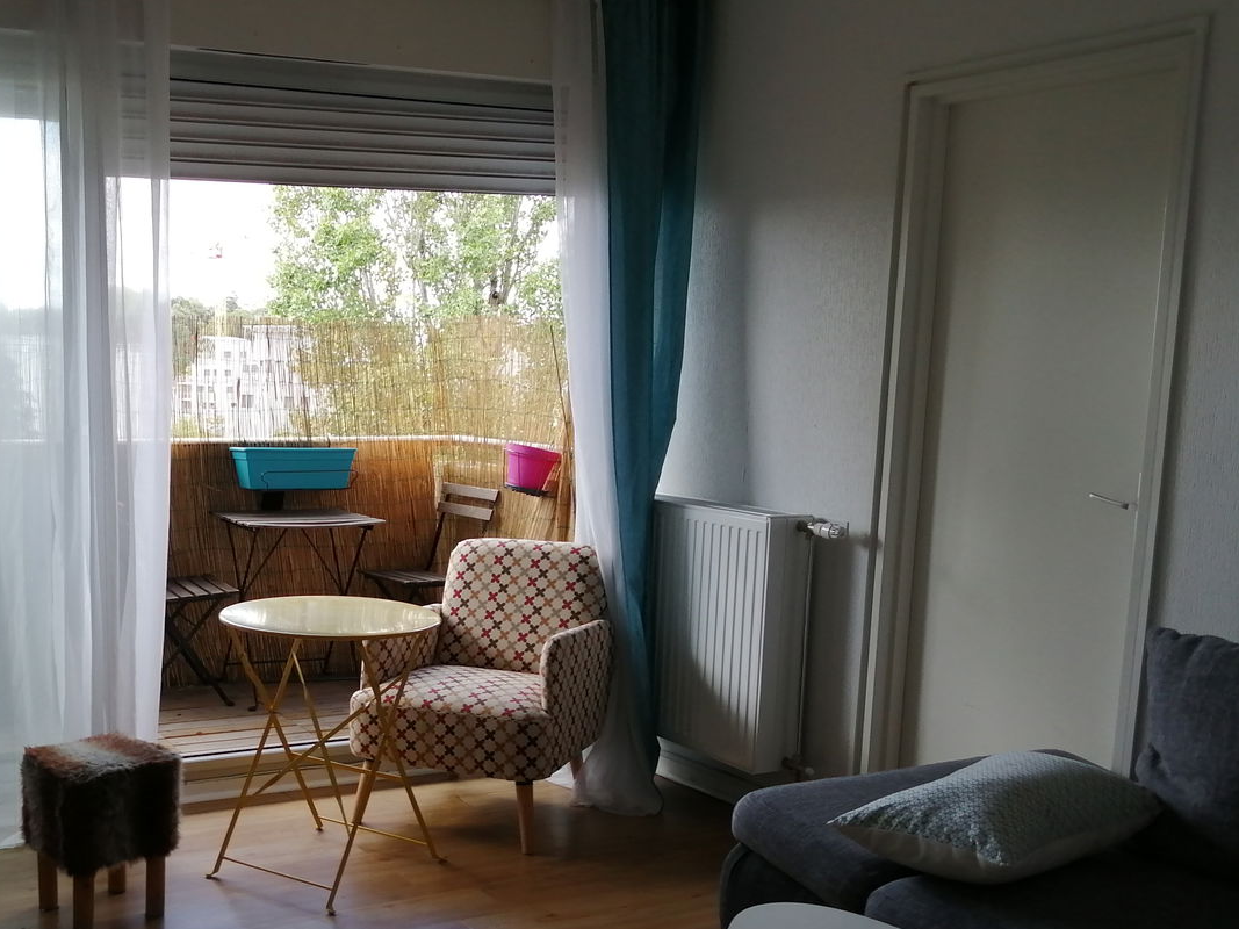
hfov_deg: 46.3
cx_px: 320
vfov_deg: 36.7
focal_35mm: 39
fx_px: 1396
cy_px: 566
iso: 50
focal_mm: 3.64
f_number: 1.8
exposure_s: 1/150
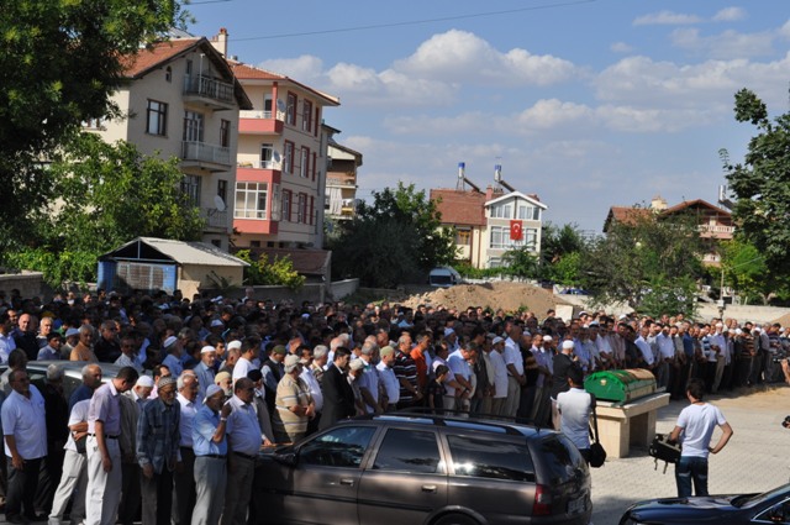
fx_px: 1315
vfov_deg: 22.6
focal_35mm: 60
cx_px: 395
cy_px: 262
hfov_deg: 33.4
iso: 400
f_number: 11
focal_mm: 40
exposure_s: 1/500
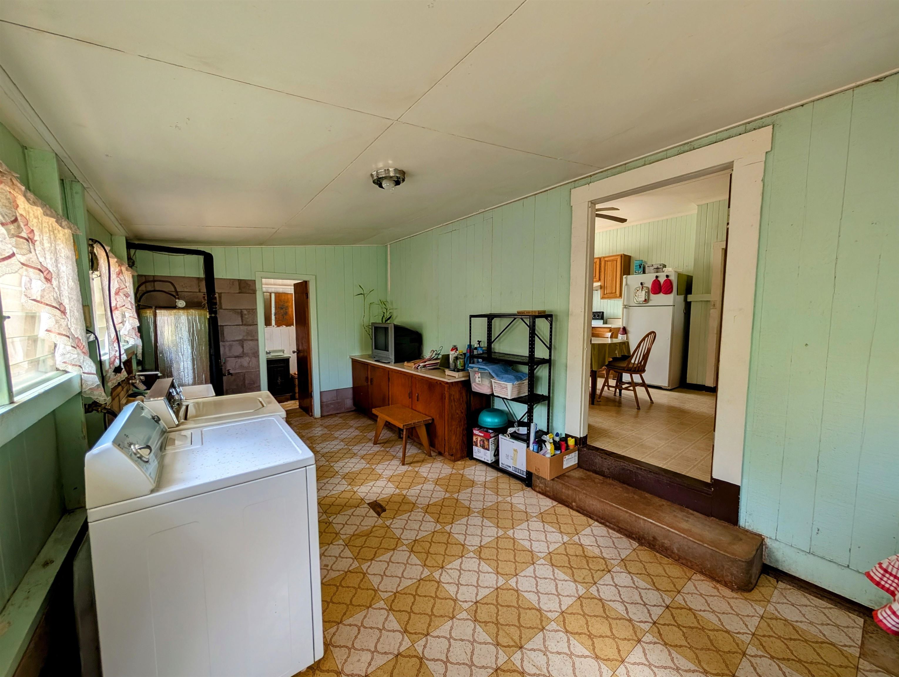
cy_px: 338
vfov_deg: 94.6
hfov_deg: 110.5
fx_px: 312
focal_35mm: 12
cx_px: 450
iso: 51
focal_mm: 2.02
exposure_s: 1/60
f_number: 1.7
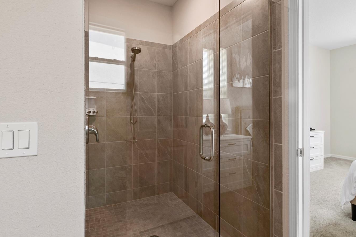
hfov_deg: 86.5
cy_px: 111
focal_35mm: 19
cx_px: 201
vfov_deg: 64.5
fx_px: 188
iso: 100
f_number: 8
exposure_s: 1/8
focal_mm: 11
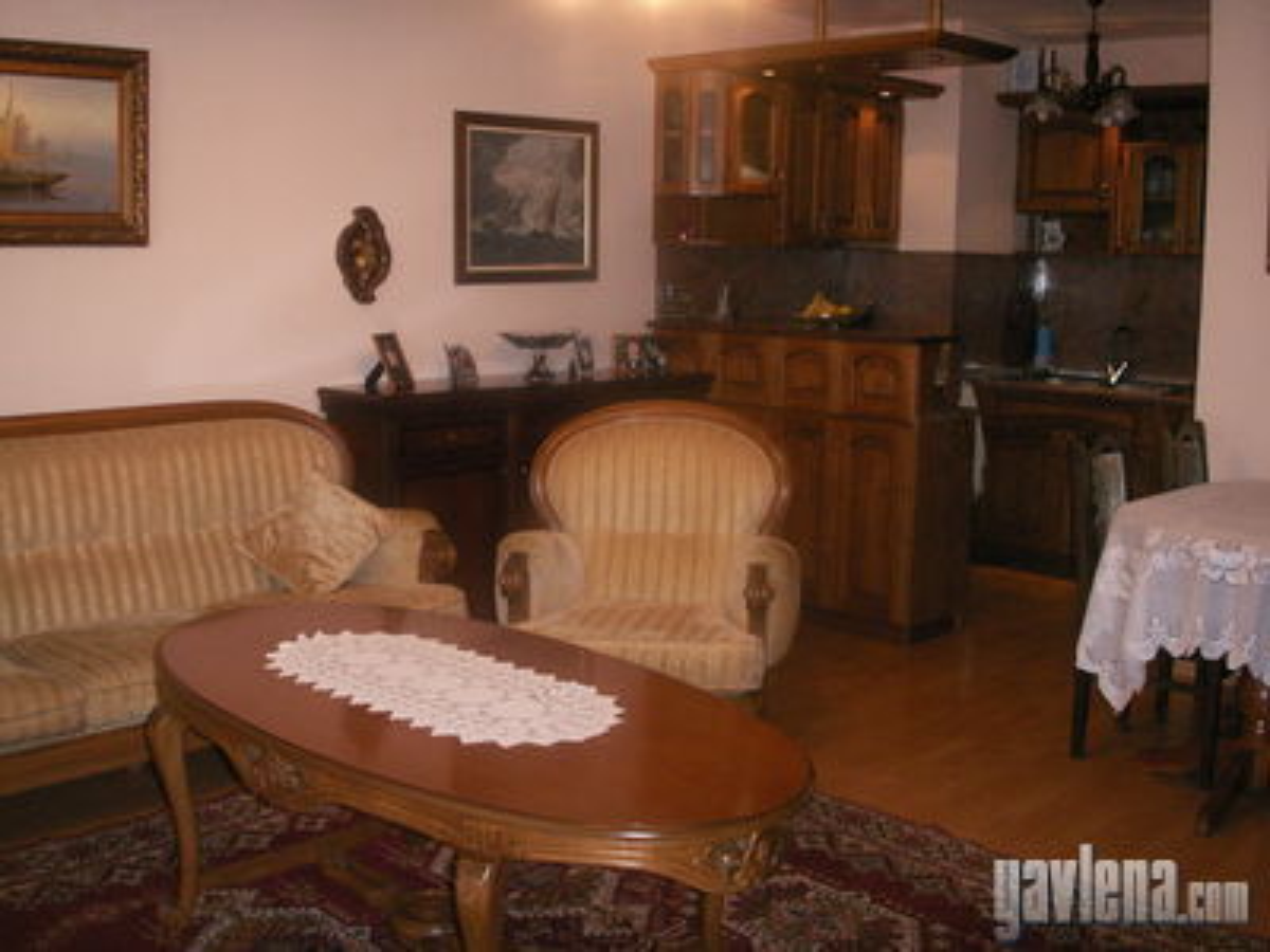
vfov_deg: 38.7
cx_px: 635
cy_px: 476
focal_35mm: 37
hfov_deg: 50.1
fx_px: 1357
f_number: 3.5
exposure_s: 1/40
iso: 160
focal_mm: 7.7
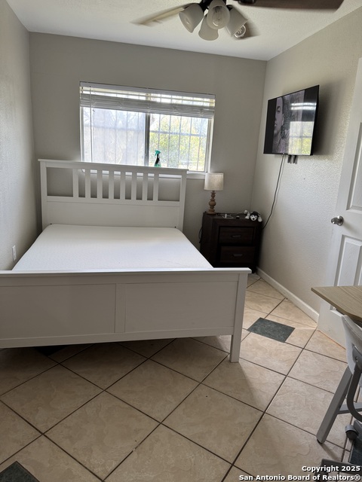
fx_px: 335
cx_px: 181
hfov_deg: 56.8
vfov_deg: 71.6
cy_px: 241
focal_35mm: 24
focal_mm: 6.76
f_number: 1.78
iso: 125
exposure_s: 1/120
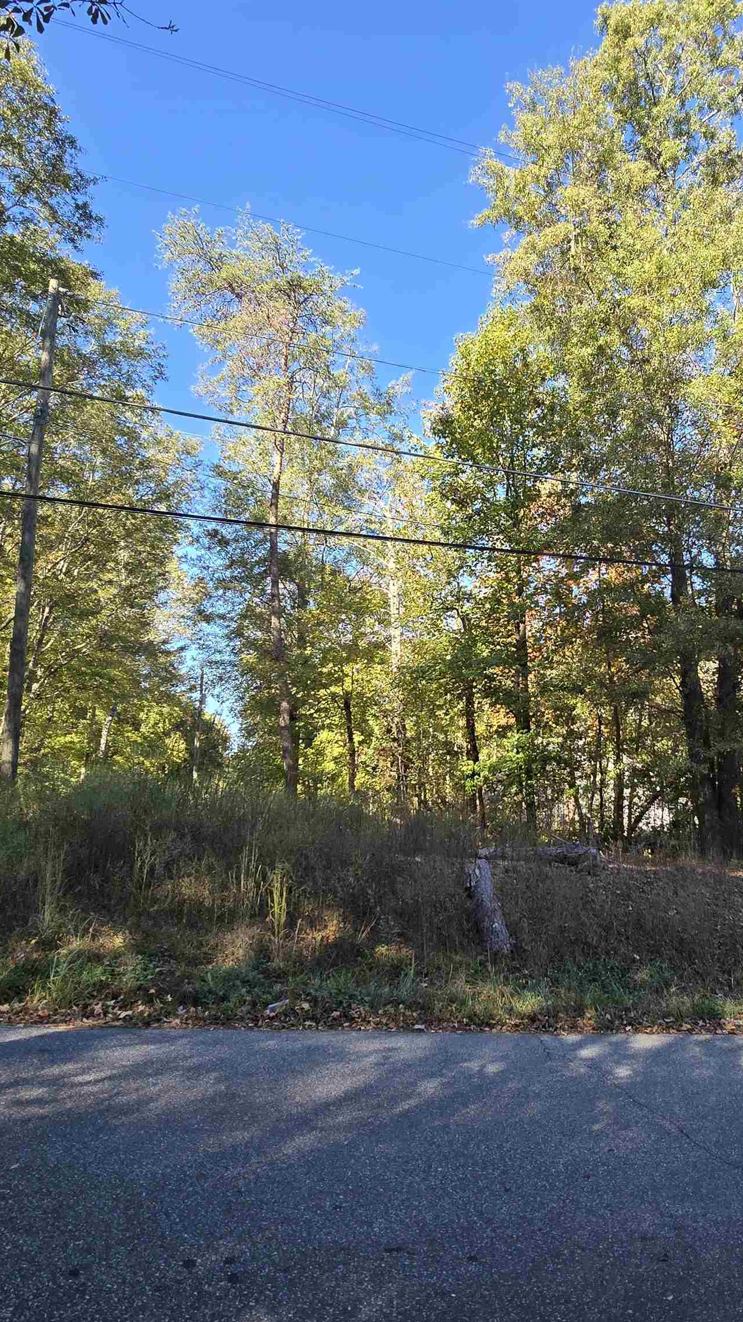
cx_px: 509
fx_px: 666
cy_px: 663
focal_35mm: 19
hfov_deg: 56.8
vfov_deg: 89.6
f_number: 2.2
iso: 50
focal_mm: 2.2
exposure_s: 1/428
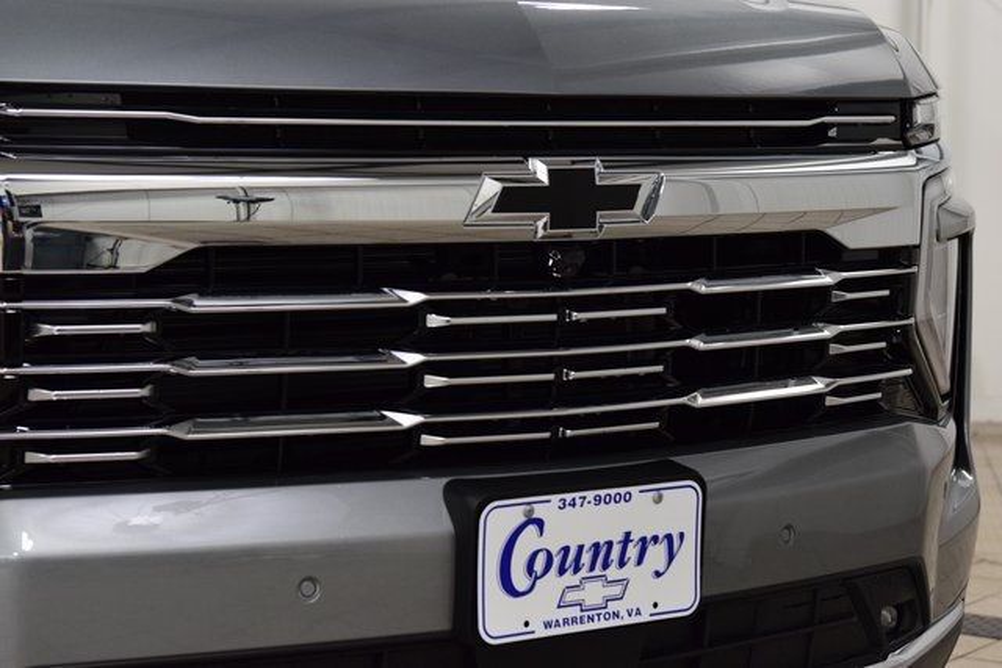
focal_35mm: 90
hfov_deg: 22.6
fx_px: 2505
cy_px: 334
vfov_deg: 15.2
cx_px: 501
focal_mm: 60
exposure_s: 1/125
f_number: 5
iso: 1600
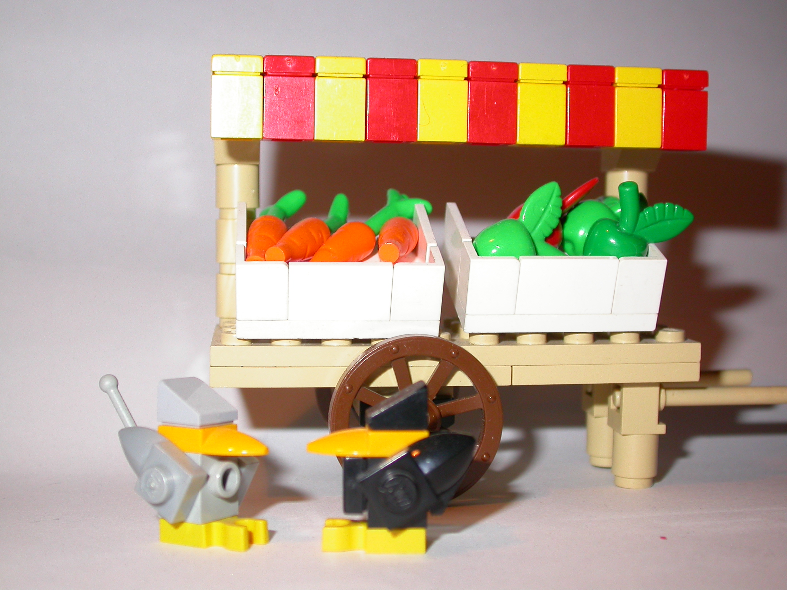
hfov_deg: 37.5
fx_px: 1159
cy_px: 295
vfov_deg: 28.6
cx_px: 394
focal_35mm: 51
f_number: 2.9
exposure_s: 1/60
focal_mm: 10.6
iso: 100
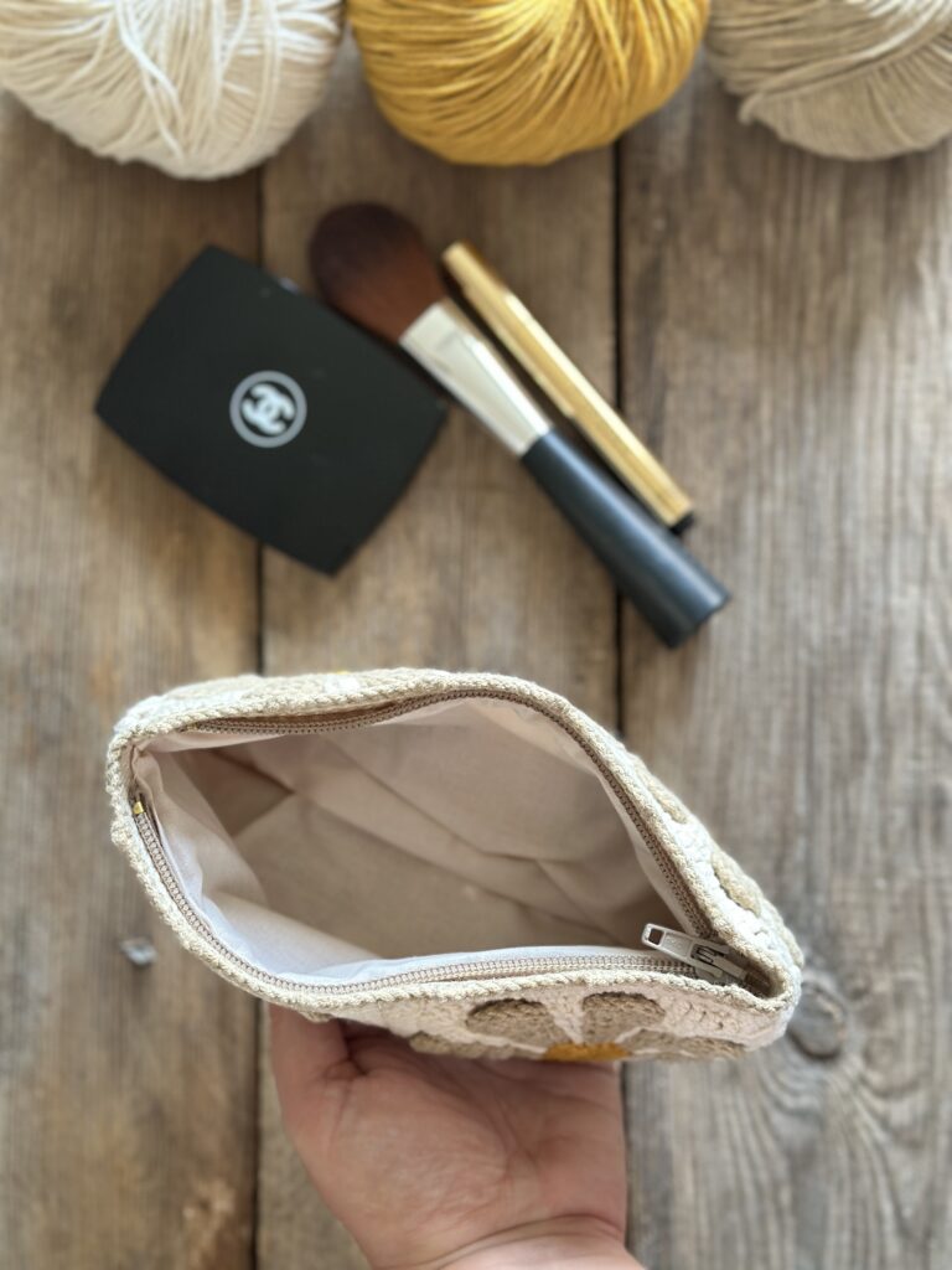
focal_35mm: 48
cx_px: 476
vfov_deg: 39.7
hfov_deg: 30.3
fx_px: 1760
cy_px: 635
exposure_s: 1/60
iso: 320
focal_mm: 6.86
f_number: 1.78
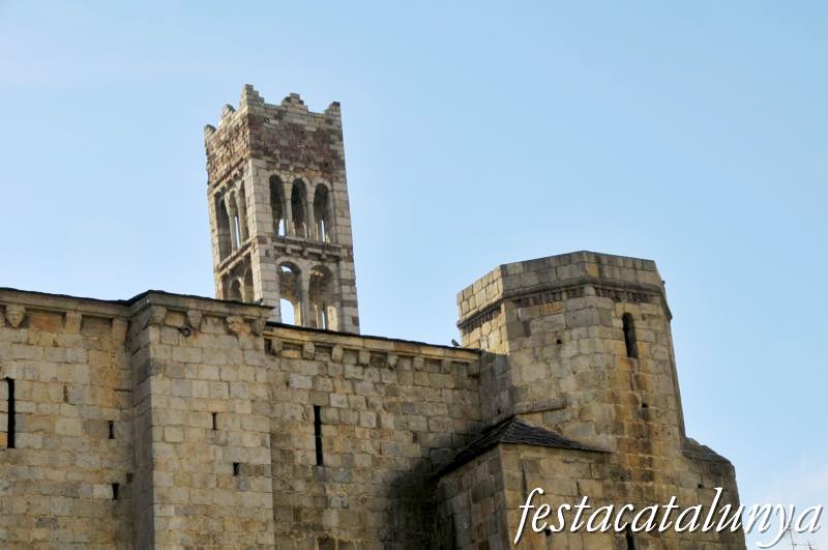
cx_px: 414
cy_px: 275
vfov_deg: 16.5
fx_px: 1895
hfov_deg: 24.7
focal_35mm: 82
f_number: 10
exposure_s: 1/400
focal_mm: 55
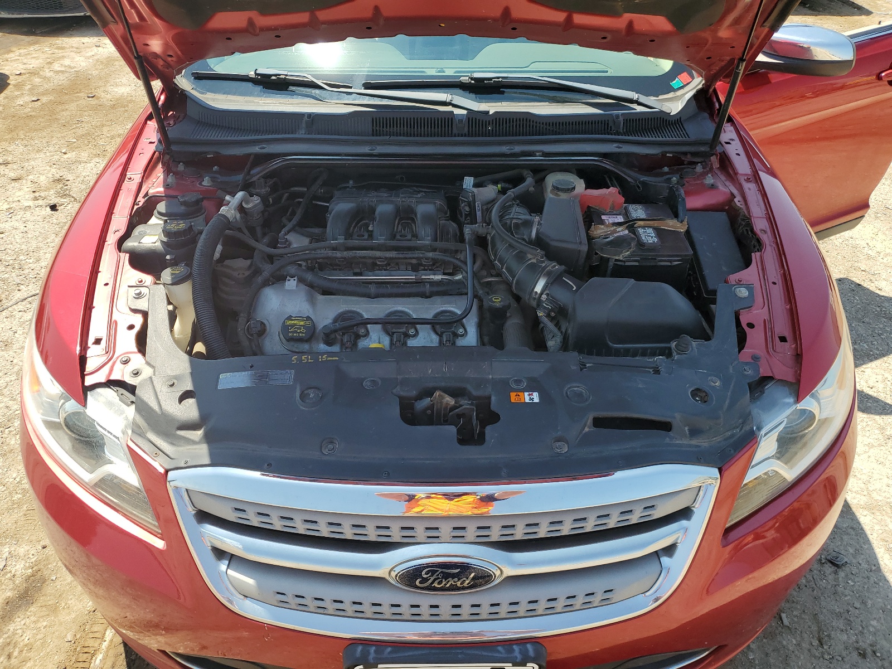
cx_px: 446
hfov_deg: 67.3
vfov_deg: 53.1
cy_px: 334
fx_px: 670
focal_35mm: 26
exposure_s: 1/1429
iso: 50
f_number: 1.5
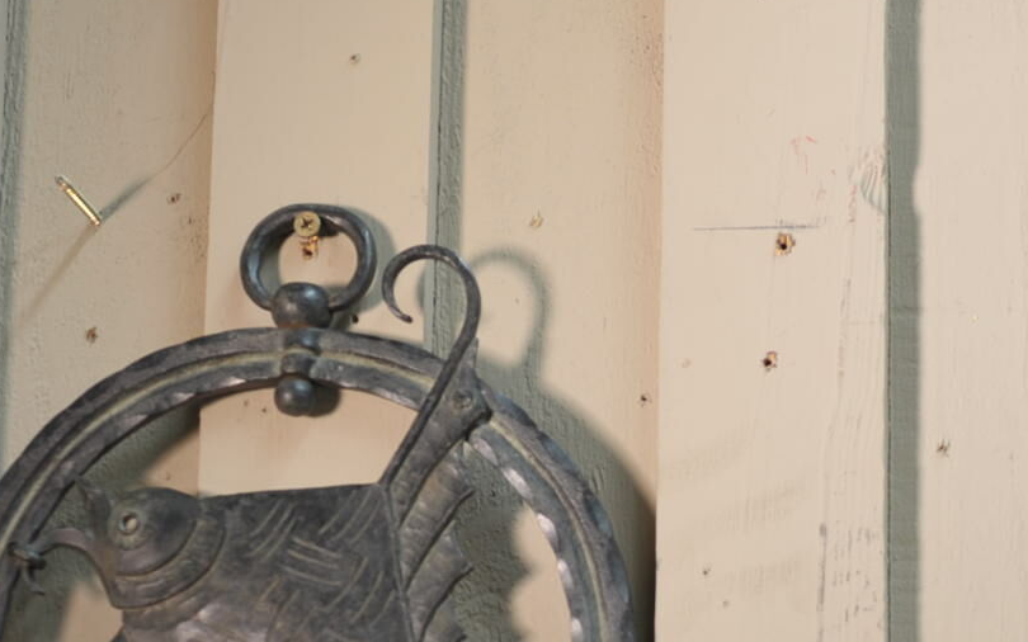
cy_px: 688
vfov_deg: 12.1
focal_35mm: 107
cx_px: 725
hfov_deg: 19.4
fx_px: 2997
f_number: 3.2
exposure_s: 1/50
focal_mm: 40
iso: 320
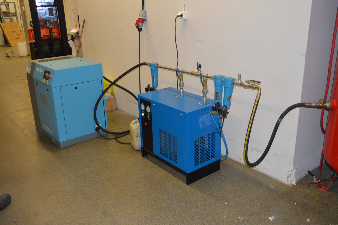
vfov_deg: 39.9
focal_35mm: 33
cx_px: 169
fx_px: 310
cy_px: 112
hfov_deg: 57.3
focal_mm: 22
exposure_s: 1/60
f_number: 3.5
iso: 450
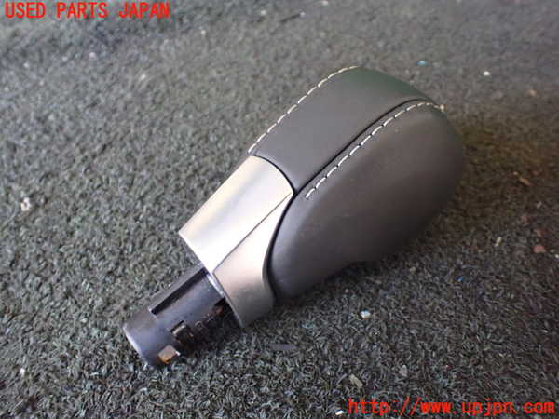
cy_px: 210
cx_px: 280
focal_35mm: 30
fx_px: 484
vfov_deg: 46.8
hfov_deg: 60.0
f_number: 2.3
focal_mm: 5.4
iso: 800
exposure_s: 1/80
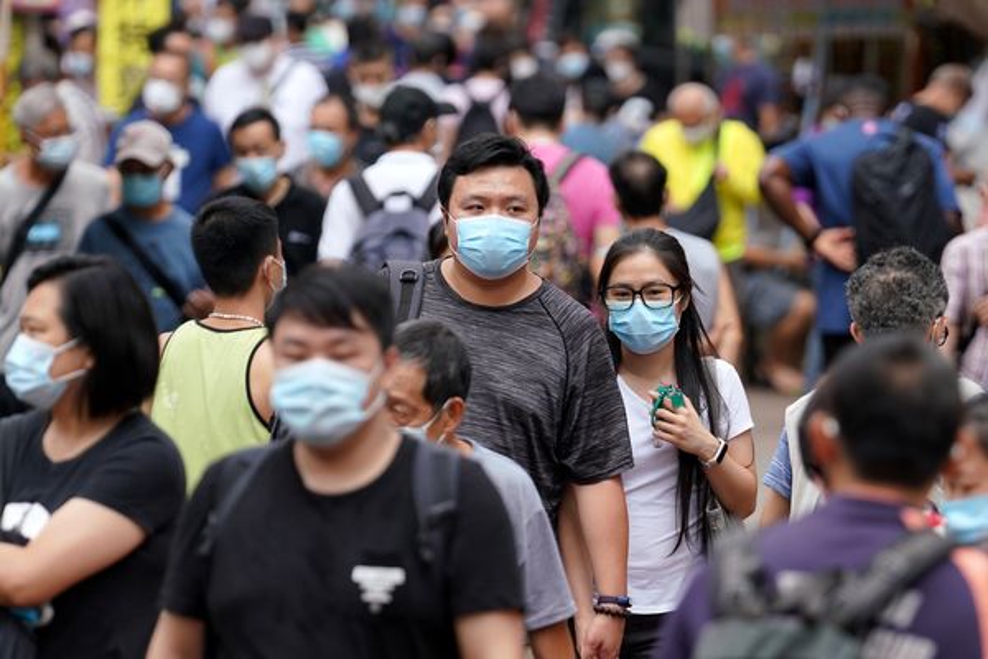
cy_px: 330
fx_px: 5434
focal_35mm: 198
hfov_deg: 10.4
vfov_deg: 6.9
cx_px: 494
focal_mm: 198
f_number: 3.2
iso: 250
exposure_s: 1/320
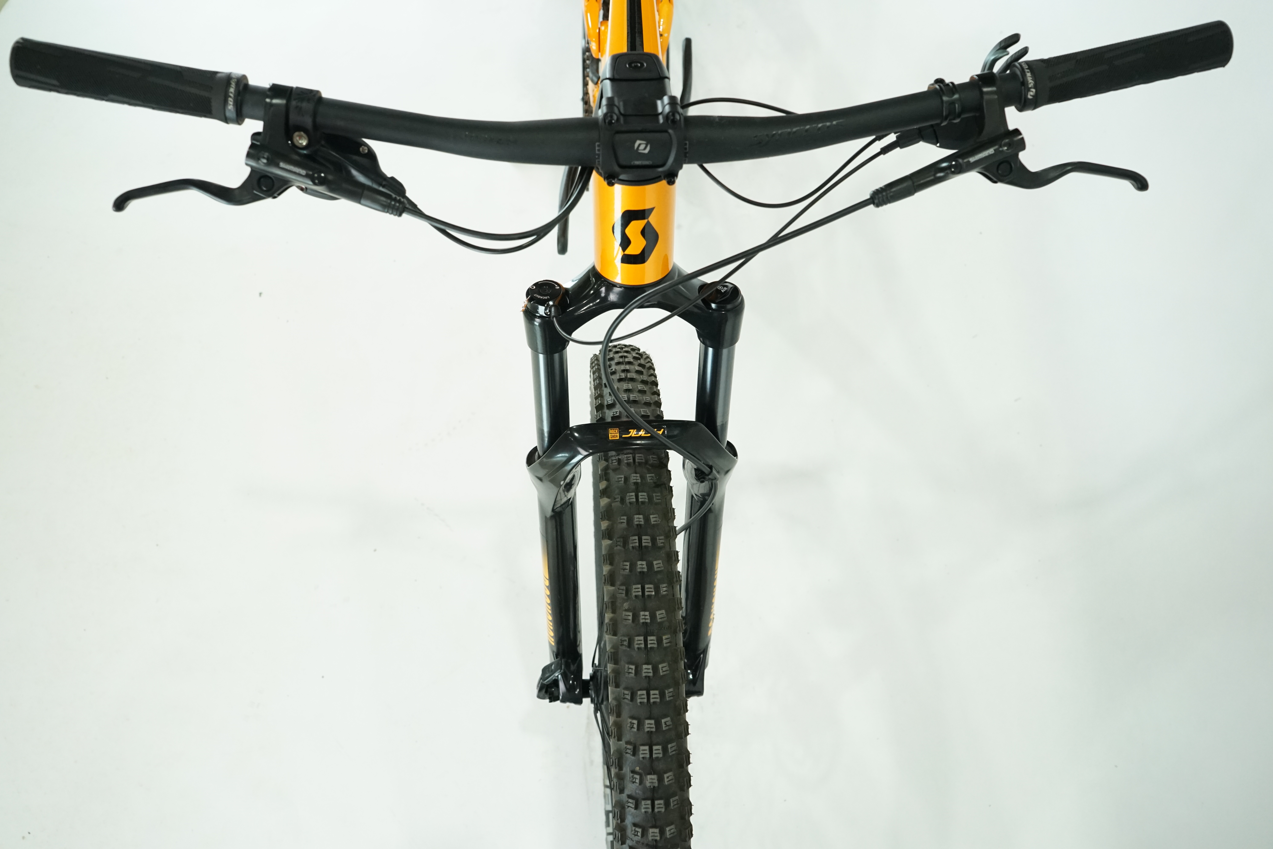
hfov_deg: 58.7
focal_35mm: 32
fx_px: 1131
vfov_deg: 41.1
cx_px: 636
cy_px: 424
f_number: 6.3
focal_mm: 32
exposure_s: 1/200
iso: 2500
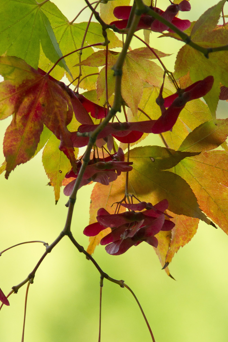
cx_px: 98
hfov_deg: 2.3
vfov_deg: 3.4
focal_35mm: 601
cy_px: 181
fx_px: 5716
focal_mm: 210
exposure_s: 1/60
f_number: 7.1
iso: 400
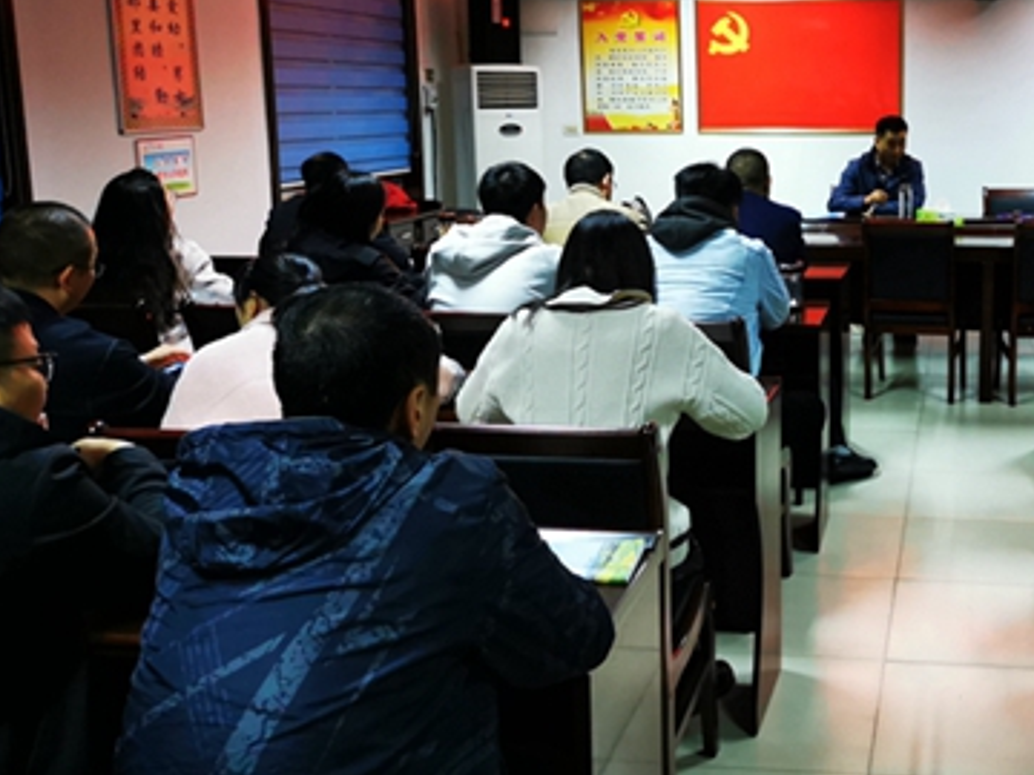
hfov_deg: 40.5
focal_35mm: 45
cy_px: 307
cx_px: 813
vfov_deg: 32.1
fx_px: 1344
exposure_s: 1/50
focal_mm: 5.58
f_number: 1.8
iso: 400
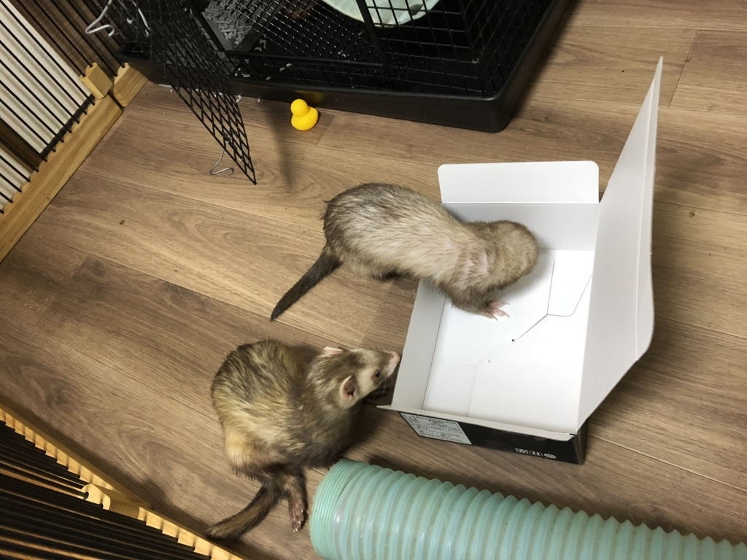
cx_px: 374
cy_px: 280
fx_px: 604
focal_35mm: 28
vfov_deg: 49.7
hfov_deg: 63.4
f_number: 1.8
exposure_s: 1/60
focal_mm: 3.99
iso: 320
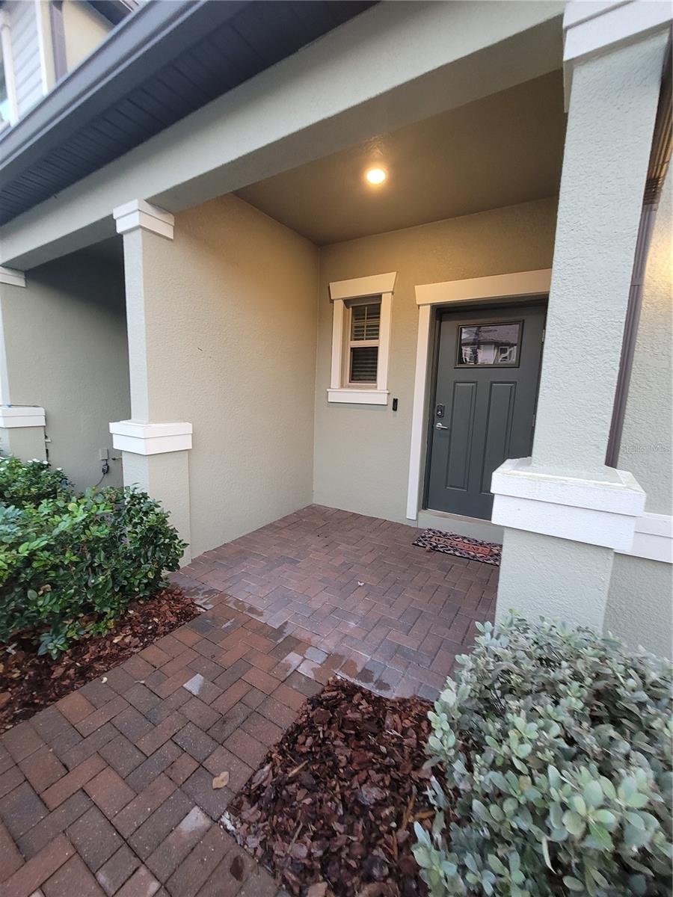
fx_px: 337
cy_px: 448
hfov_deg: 89.9
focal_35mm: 13
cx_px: 336
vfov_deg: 106.2
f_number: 2.2
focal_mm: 2.2
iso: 250
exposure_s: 1/60
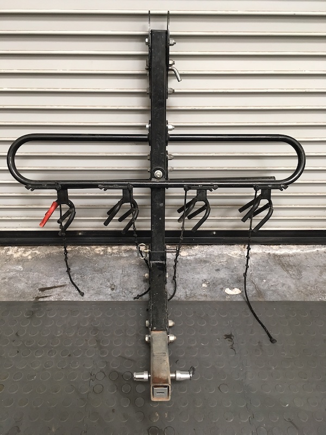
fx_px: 364
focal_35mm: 29
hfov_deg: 48.2
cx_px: 163
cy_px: 218
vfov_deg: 61.7
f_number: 2.2
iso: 80
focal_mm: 4.15
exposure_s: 1/30
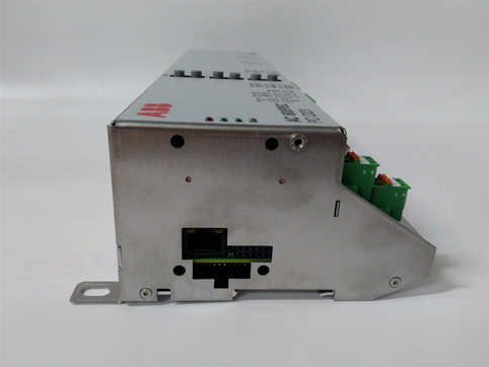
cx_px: 253
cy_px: 188
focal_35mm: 28
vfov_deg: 49.8
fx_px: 396
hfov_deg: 63.4
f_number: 2
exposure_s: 1/33
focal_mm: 3.79
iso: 321
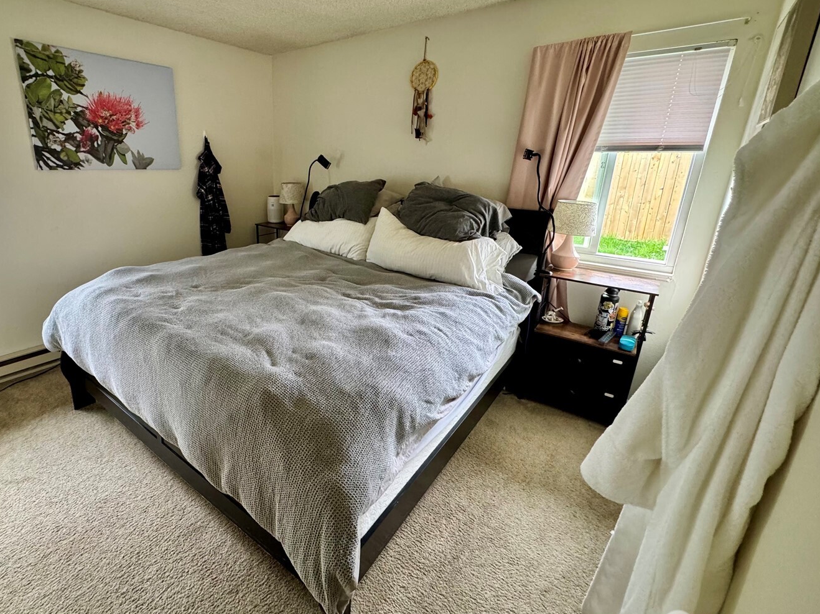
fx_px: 403
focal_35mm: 17
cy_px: 279
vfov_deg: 74.5
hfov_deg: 89.8
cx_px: 325
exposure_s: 1/60
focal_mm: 2.22
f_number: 2.2
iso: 320
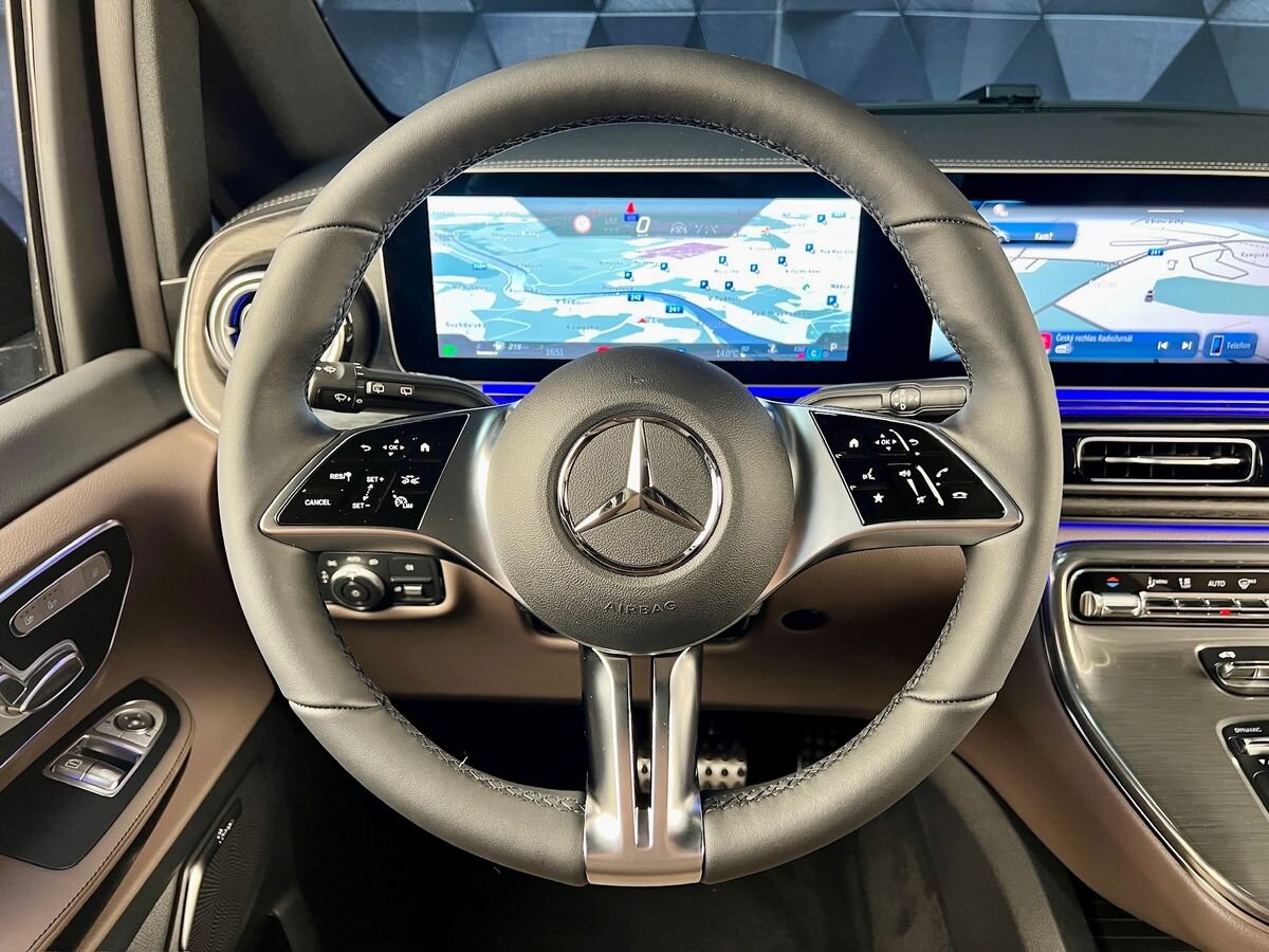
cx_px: 634
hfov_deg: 67.3
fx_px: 953
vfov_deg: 53.1
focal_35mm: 26
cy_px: 476
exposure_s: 1/58
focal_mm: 5.7
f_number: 1.5
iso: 160
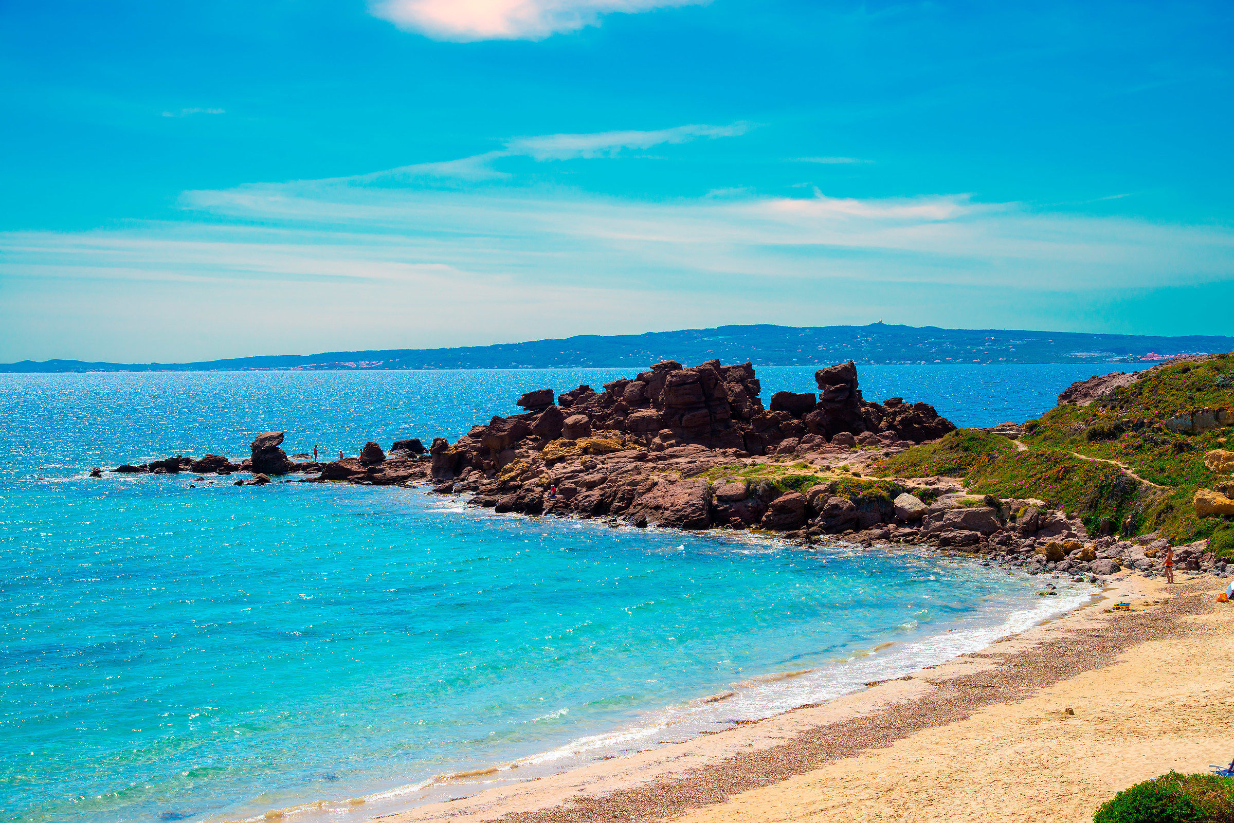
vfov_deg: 24.6
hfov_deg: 36.2
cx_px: 617
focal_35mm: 55
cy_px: 412
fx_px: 1885
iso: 100
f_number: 10
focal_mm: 55
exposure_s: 1/400
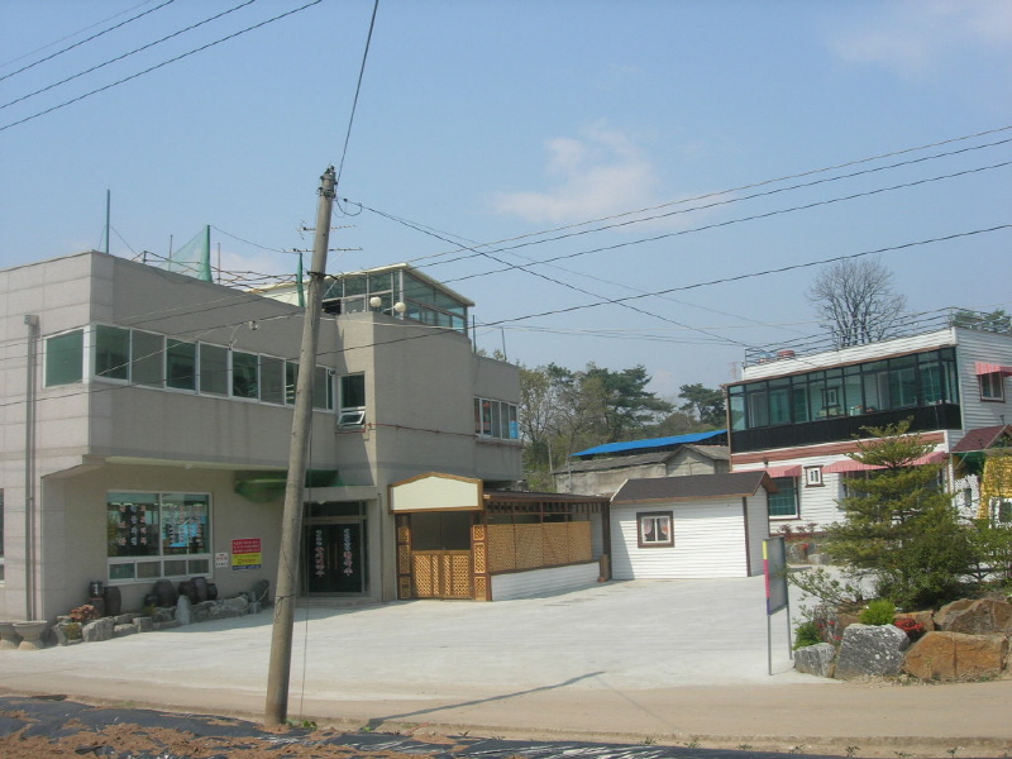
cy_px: 380
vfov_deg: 37.7
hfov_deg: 49.0
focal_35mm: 38
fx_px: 1111
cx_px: 506
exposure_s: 1/742
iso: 64
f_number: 4.8
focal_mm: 7.8
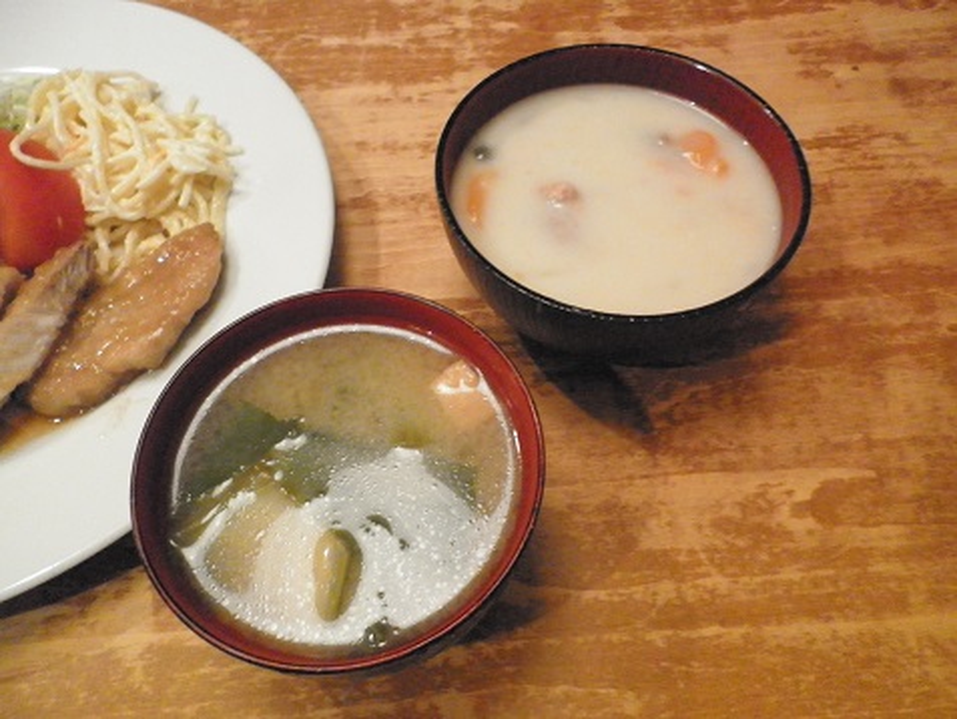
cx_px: 478
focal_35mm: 27
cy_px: 360
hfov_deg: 65.3
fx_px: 747
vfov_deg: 51.4
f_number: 3.2
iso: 800
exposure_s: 1/20
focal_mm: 4.9
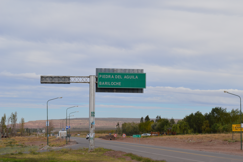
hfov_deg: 24.6
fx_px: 556
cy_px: 81
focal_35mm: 82
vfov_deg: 16.5
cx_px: 122
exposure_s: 1/250
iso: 100
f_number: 8
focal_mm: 55
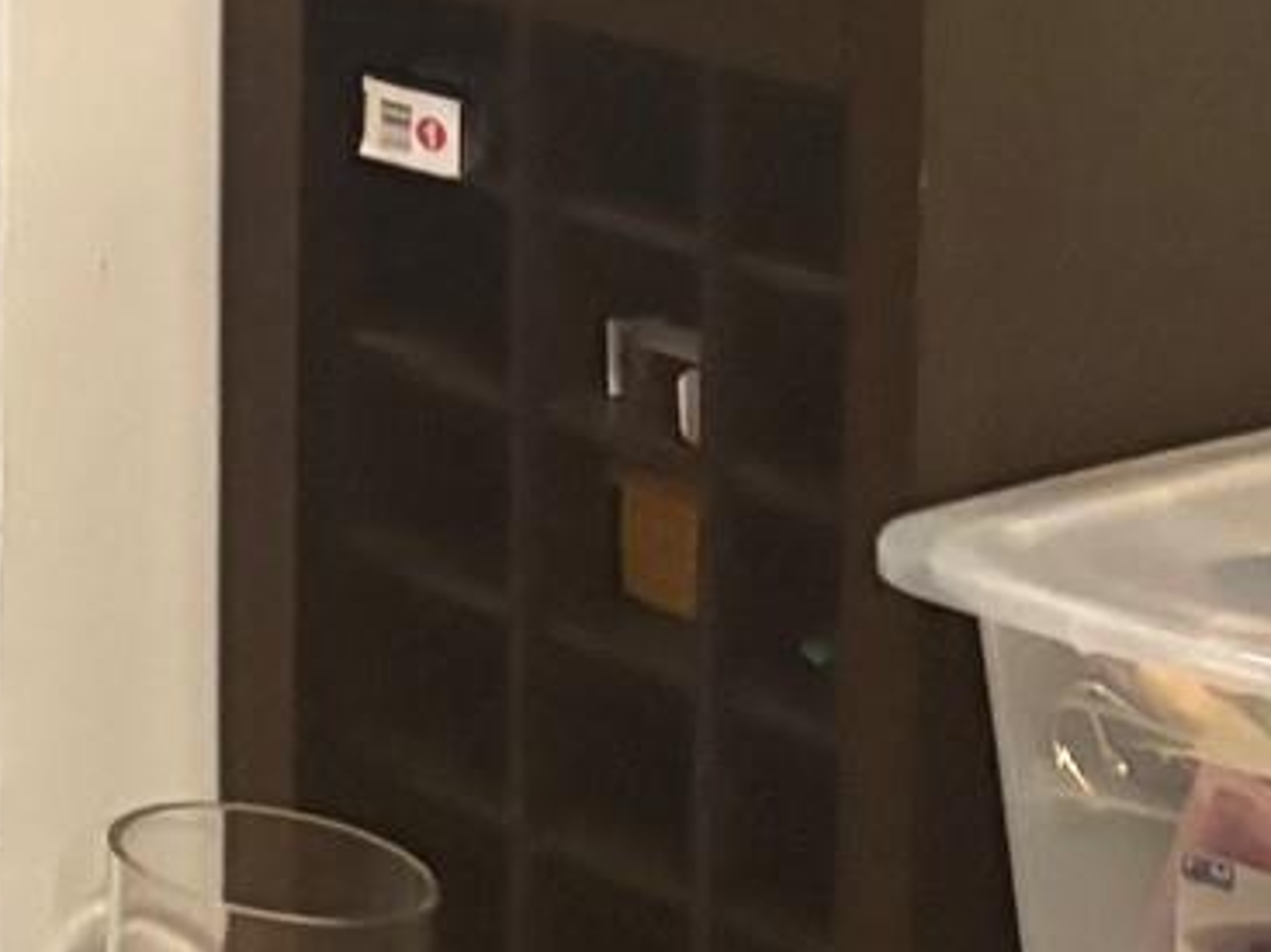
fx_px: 5322
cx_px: -1991
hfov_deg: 11.0
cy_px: -1087
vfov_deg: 9.4
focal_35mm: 145
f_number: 1.6
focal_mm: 5.96
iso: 400
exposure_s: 1/60
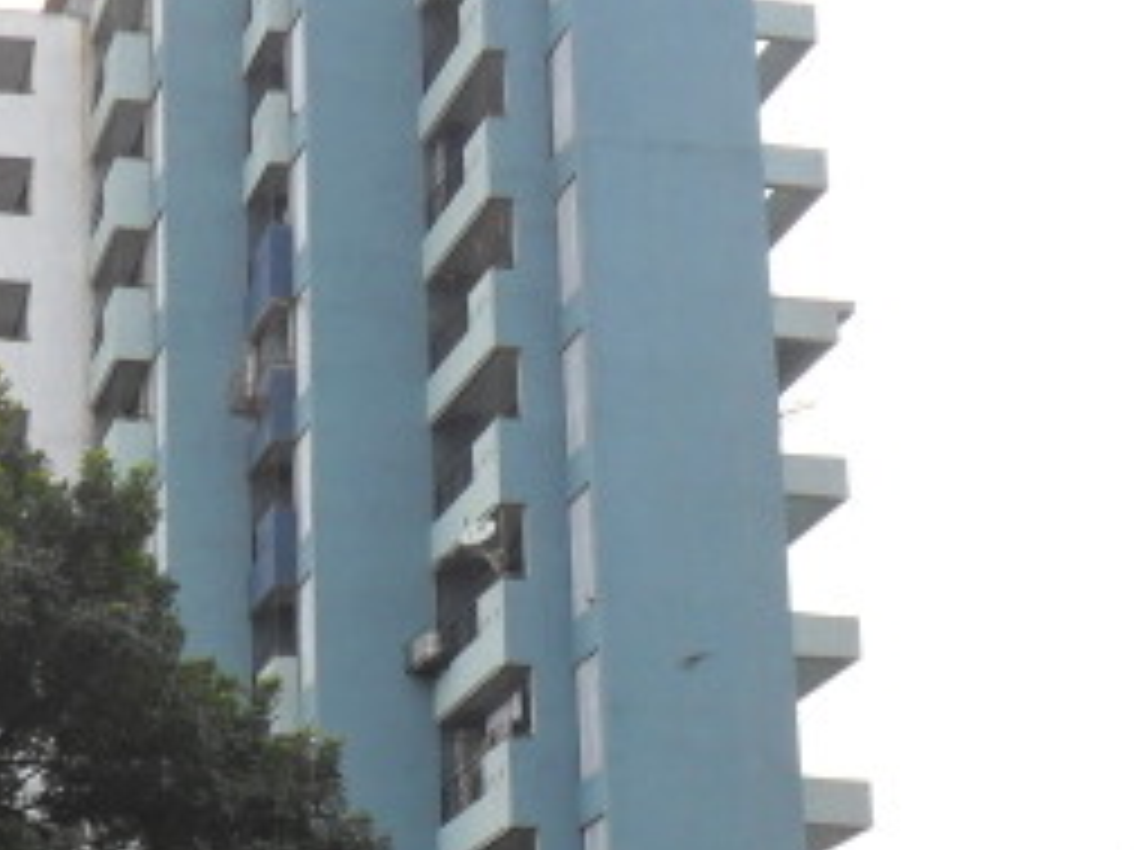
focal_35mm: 94
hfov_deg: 20.0
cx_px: -108
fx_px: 3079
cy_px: 729
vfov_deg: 15.6
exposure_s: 1/30
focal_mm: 6.6
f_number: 4
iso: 120
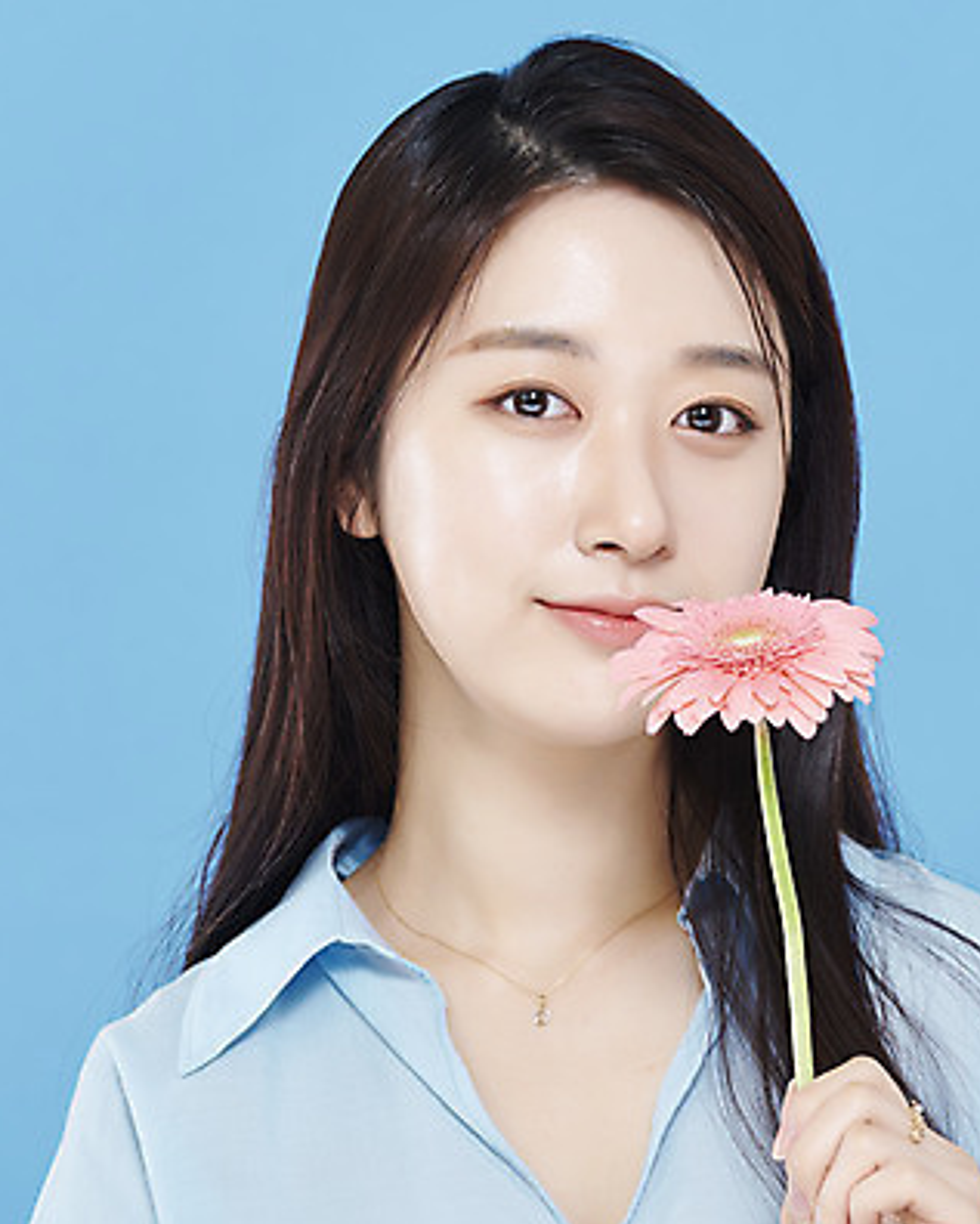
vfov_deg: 12.9
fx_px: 5400
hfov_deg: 10.4
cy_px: 612
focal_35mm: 149
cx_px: 515
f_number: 11
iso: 64
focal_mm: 105
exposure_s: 1/125
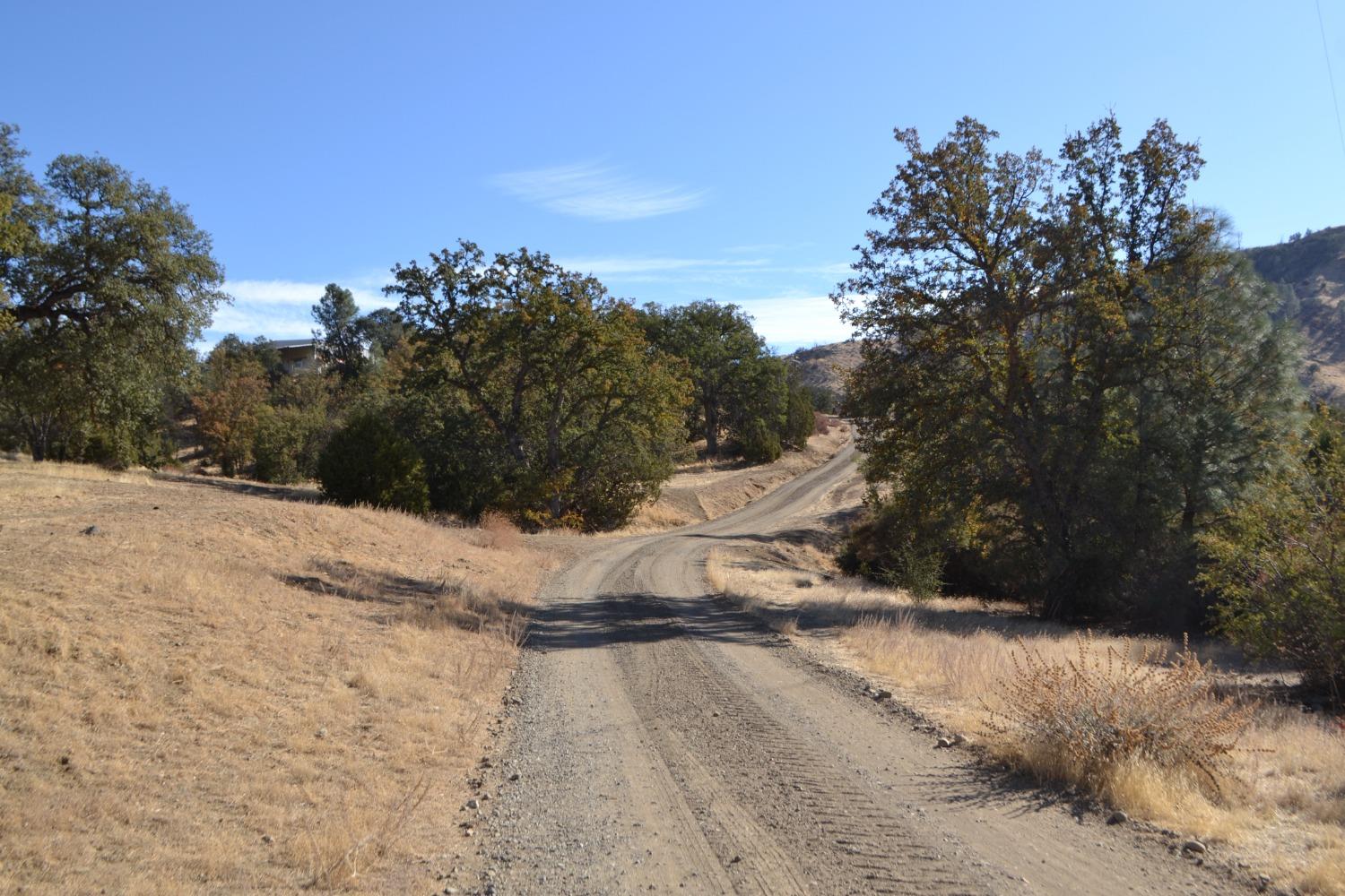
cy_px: 448
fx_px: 1233
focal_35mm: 33
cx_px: 672
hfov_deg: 57.2
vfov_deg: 40.0
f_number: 8
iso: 100
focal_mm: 22
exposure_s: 1/200
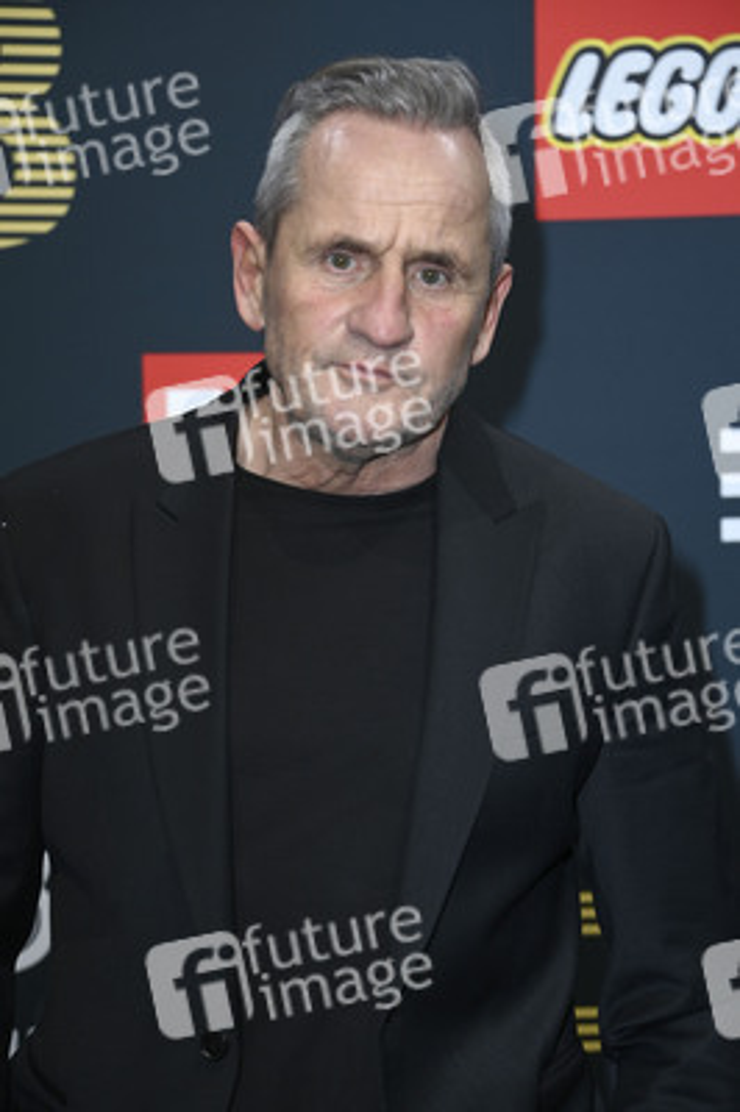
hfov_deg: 13.7
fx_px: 3088
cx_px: 370
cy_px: 556
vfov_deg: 20.4
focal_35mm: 100
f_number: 5.6
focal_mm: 100
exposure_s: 1/250
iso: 320
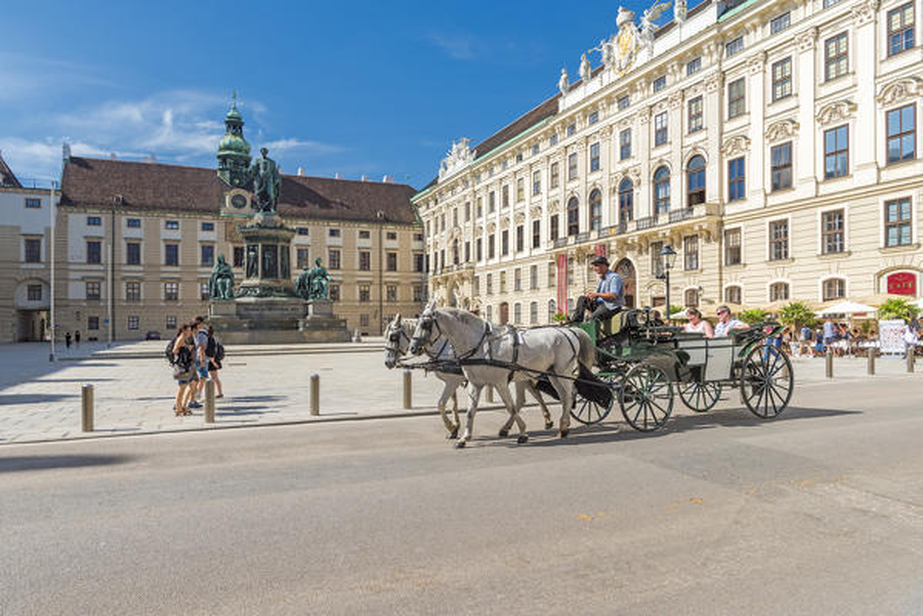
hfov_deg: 73.7
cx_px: 462
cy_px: 308
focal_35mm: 24
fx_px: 616
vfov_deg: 53.2
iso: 400
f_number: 11
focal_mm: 24
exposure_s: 1/800
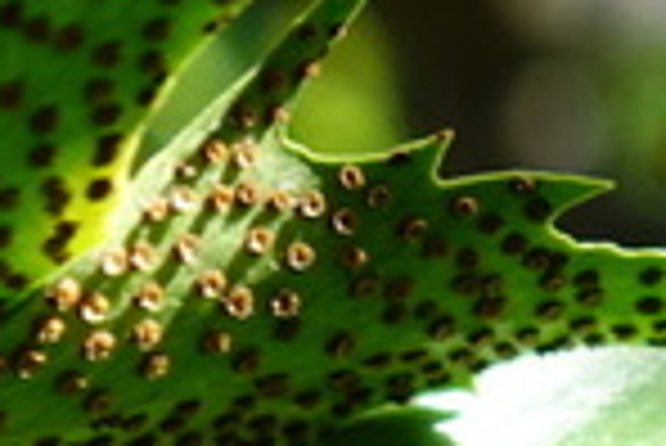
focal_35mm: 374
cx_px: -922
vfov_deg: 3.7
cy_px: 514
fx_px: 6926
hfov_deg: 5.3
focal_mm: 25.7
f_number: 2.8
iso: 200
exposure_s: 1/80
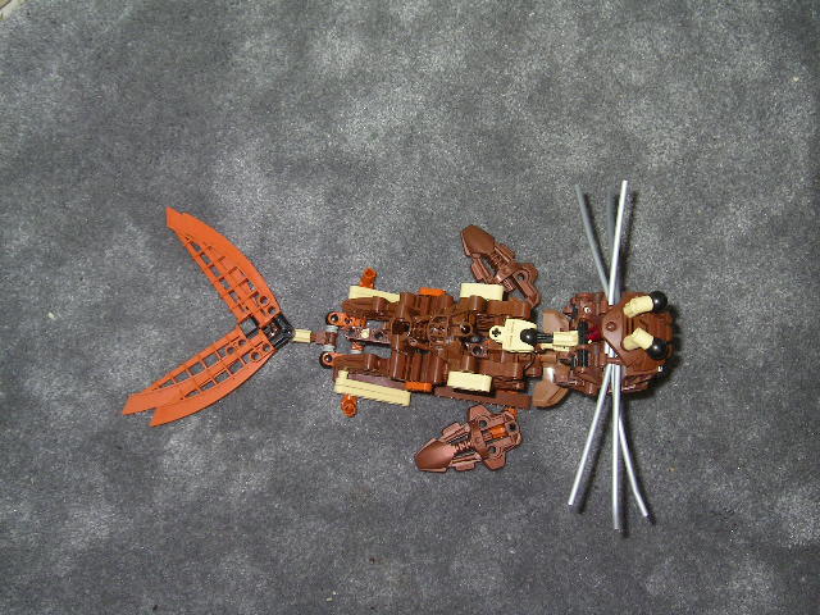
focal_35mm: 46
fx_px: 1090
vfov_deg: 31.5
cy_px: 308
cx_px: 410
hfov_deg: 41.2
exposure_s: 1/38.6
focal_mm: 7.2
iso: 100
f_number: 5.6
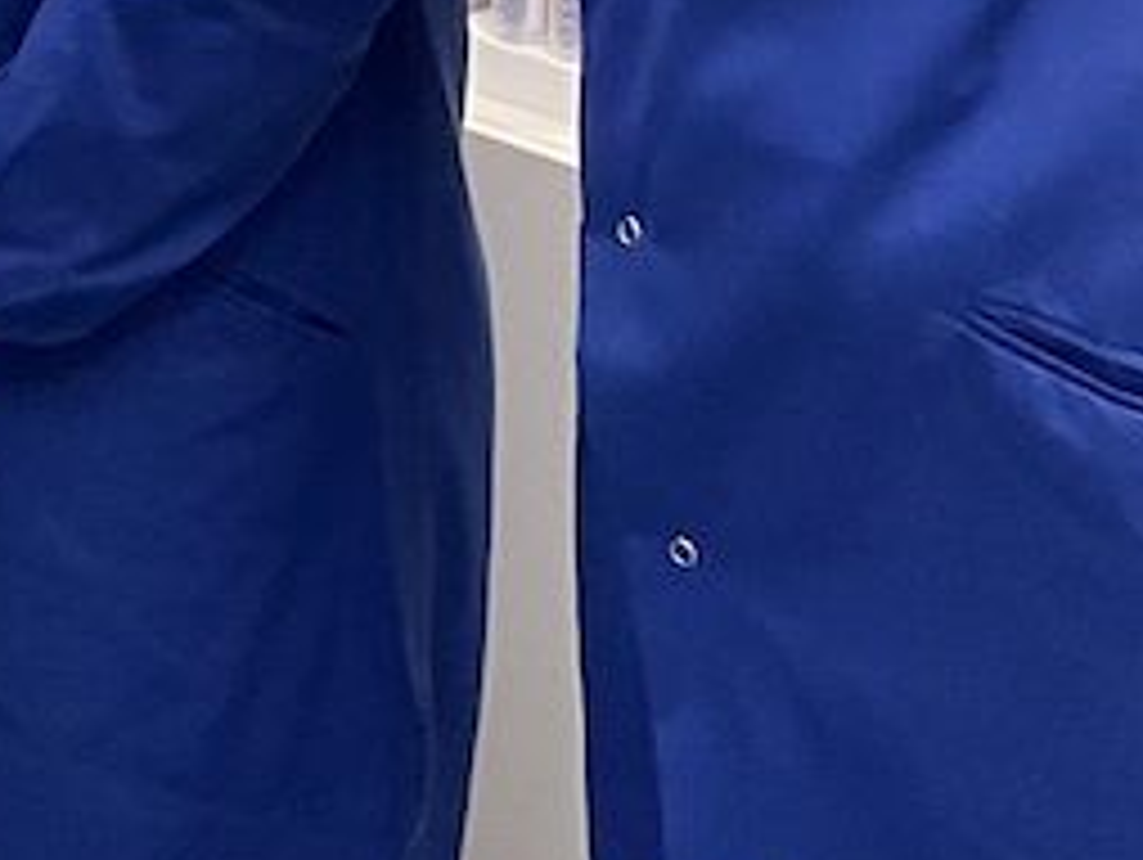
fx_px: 4330
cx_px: -999
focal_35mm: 131
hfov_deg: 13.3
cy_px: -1027
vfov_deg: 10.2
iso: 125
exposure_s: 1/72
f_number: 1.6
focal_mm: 4.2
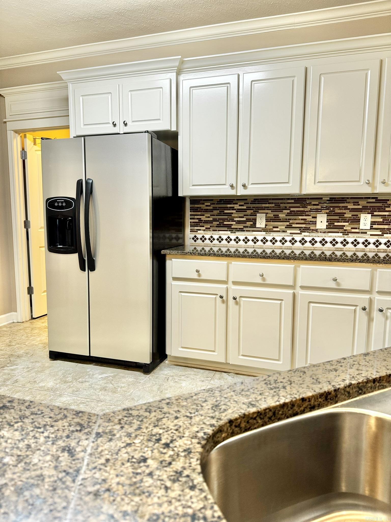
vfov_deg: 71.6
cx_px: 196
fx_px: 361
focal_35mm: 24
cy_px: 261
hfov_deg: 56.8
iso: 125
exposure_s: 1/60
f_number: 1.78
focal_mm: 6.76
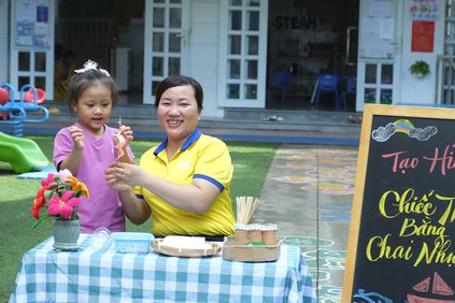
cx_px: 253
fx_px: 1302
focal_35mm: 103
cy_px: 159
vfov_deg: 13.3
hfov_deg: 19.8
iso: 125
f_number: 4
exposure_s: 1/80
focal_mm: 55
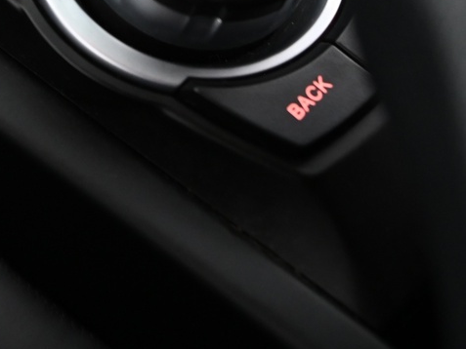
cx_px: 44
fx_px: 2114
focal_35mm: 157
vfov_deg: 9.3
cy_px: -81
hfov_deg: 12.5
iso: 2000
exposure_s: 1/13
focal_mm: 48
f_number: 4
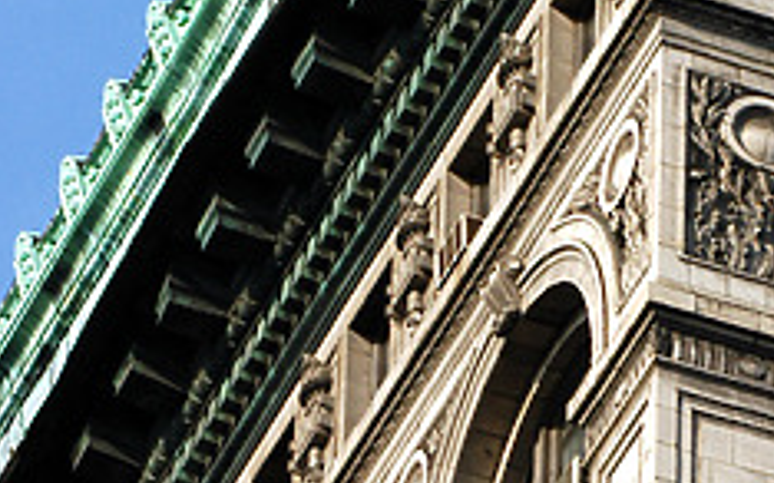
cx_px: 632
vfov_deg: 2.6
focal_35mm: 506
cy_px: 523
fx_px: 10668
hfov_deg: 4.2
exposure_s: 1/500
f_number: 5.6
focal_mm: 86
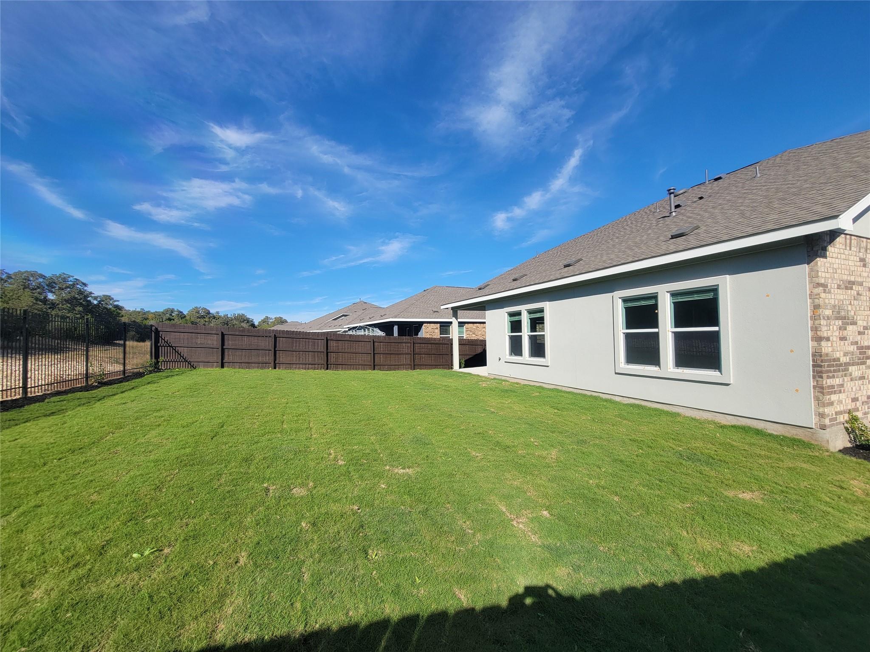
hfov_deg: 106.2
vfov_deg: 89.9
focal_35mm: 13
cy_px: 326
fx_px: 327
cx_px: 435
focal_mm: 2.2
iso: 50
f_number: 2.2
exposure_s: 1/1567
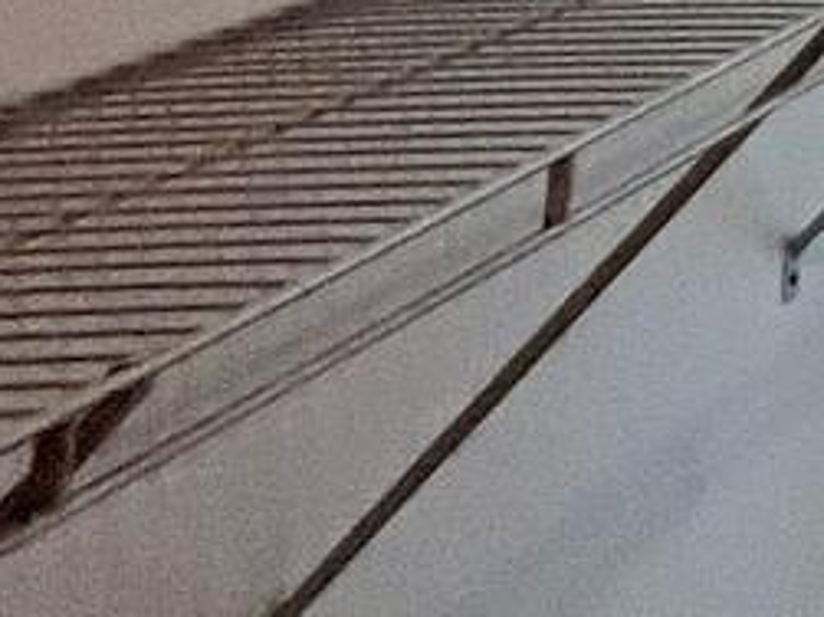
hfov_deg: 11.3
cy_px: -591
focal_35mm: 83
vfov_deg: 14.8
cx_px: 2508
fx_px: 1975
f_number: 1.8
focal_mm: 1.57
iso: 160
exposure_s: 1/120
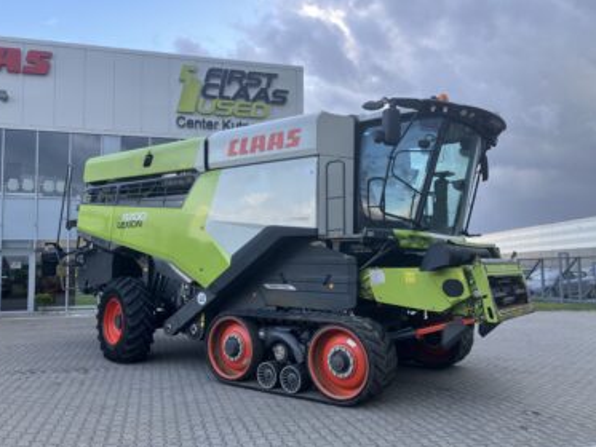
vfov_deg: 46.8
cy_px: 236
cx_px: 296
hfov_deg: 59.9
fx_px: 517
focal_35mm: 30
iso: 25
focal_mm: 3.99
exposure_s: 1/121
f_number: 1.8
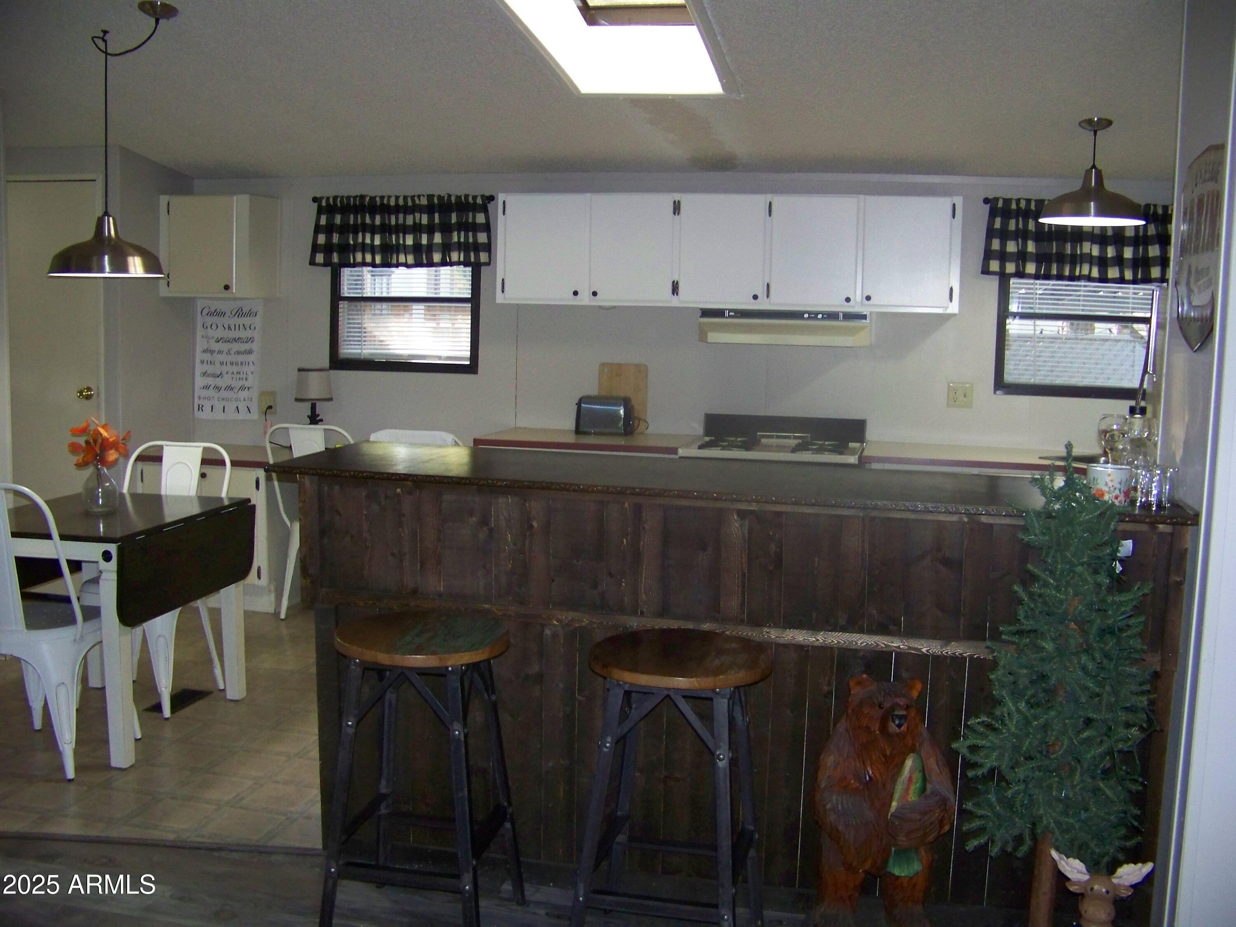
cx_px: 618
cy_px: 464
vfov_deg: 39.7
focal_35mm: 36
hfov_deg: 51.4
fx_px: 1285
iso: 200
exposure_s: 1/30
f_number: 2.8
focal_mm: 5.85
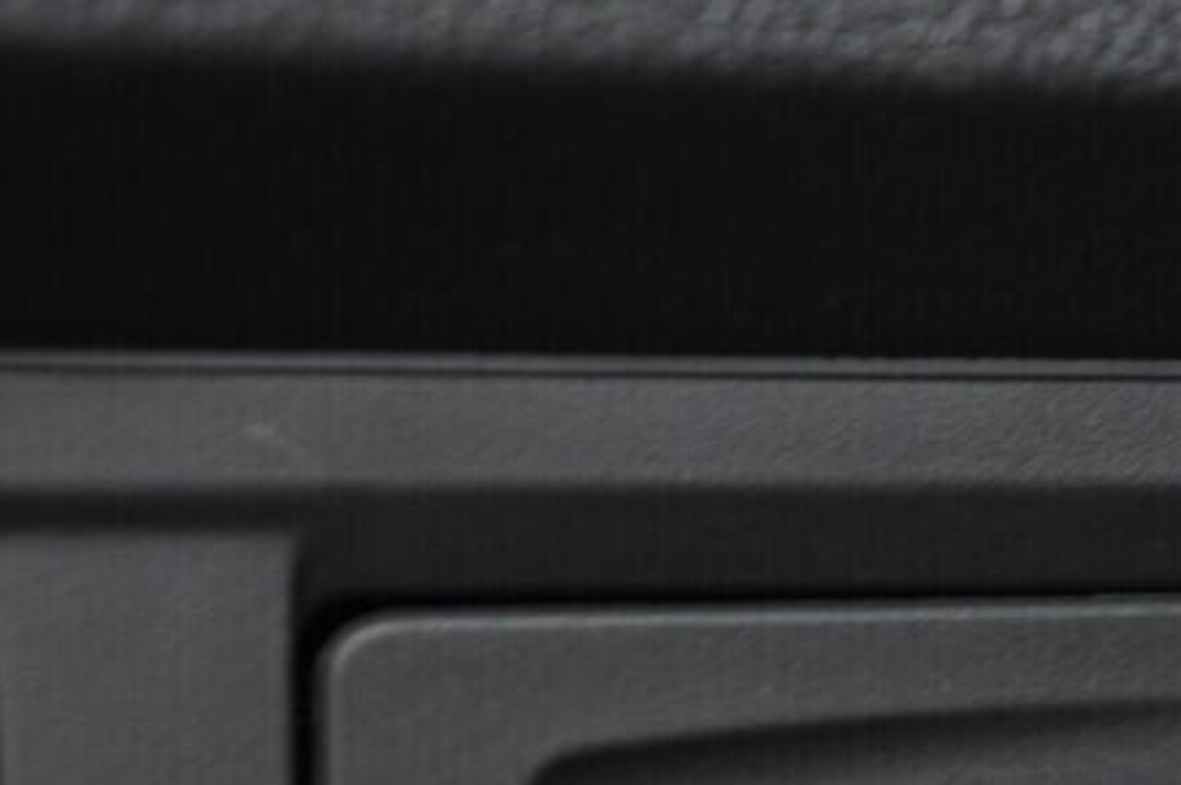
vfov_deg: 11.1
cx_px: 1102
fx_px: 3901
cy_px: 1159
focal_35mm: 119
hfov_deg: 16.9
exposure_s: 1/30
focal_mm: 24
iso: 500
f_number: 3.2
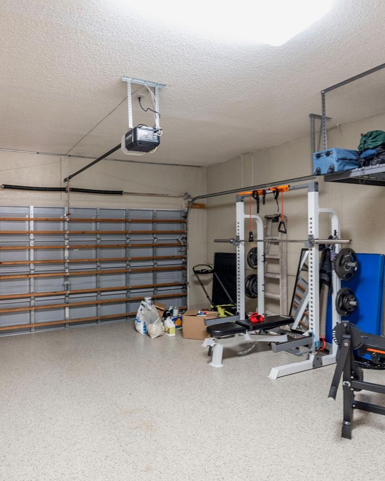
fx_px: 338
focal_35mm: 24
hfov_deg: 58.1
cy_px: 238
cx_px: 129
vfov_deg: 70.9
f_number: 7.1
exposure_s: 1
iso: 320
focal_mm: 11
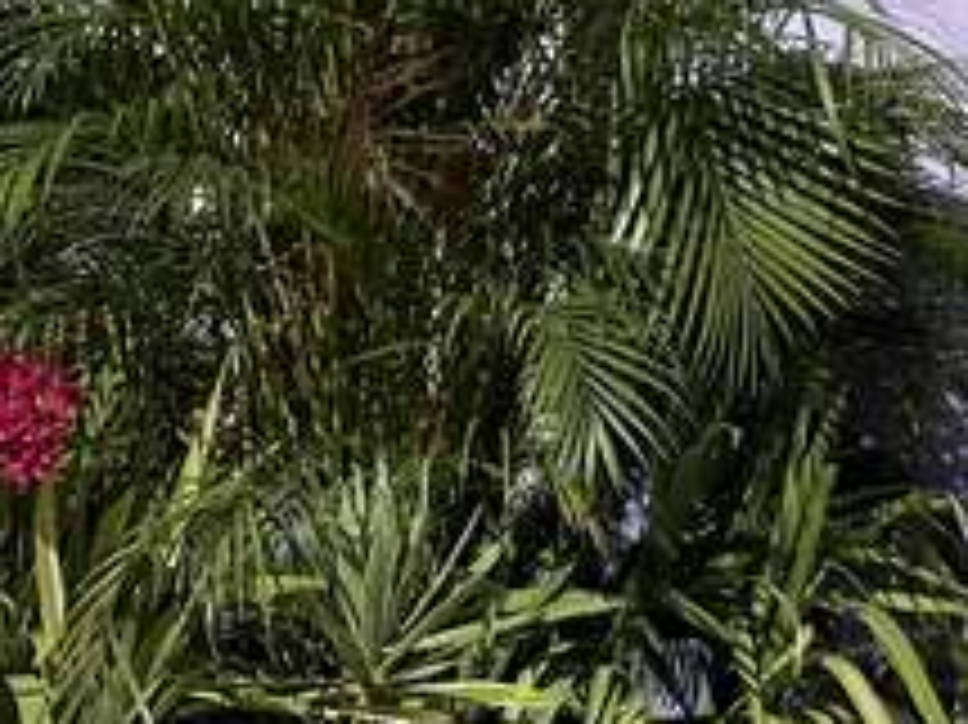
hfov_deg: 10.8
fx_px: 5003
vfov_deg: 8.3
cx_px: 1261
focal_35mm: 179
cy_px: 81
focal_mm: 6.86
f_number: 1.78
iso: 64
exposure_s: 1/13699
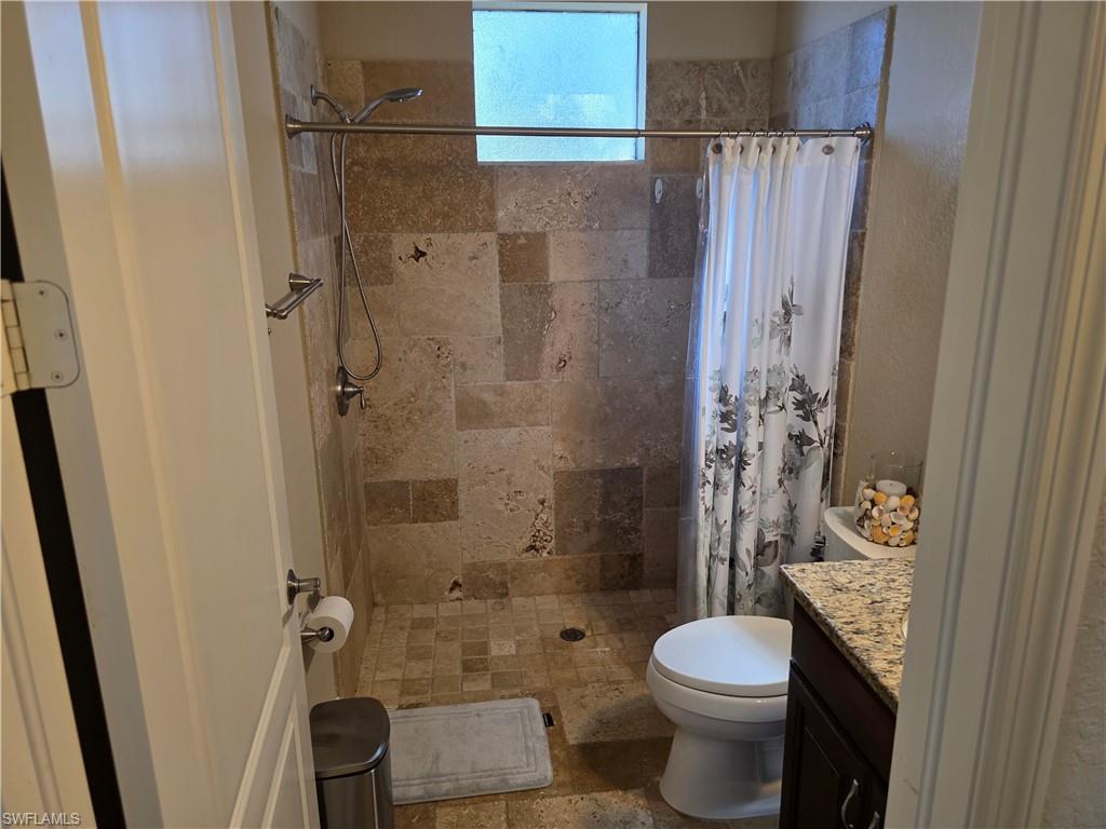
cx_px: 553
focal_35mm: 23
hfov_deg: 73.9
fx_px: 735
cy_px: 414
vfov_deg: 58.9
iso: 100
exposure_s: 1/120
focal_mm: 6.3
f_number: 1.7
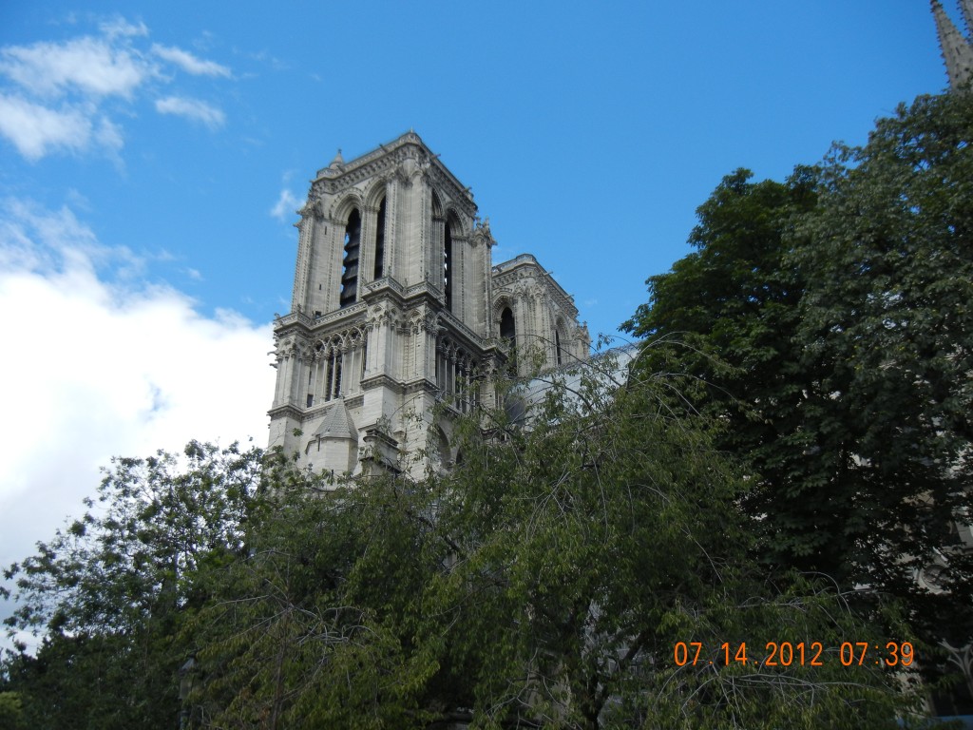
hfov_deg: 60.0
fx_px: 843
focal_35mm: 30
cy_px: 365
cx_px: 486
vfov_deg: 46.8
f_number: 7
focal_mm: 5.4
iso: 160
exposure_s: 1/312
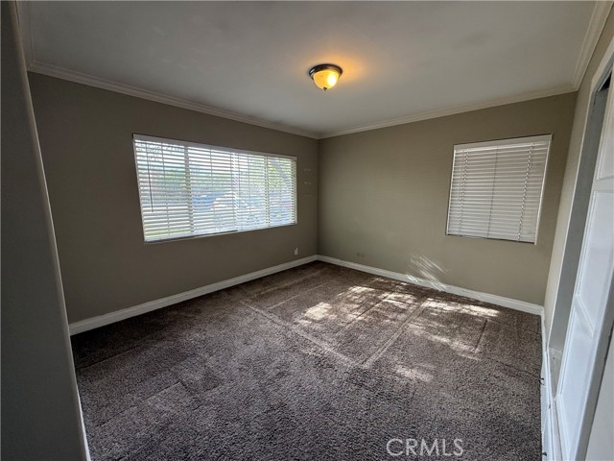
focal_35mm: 14
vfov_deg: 85.7
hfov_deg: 102.1
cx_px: 307
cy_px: 230
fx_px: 248
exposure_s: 1/99
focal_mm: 2.22
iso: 64
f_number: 2.2
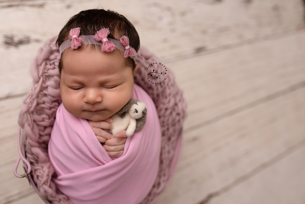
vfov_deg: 37.9
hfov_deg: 54.4
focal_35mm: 35
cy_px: 102
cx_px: 152
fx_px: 297
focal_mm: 35
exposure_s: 1/200
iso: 125
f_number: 2.8
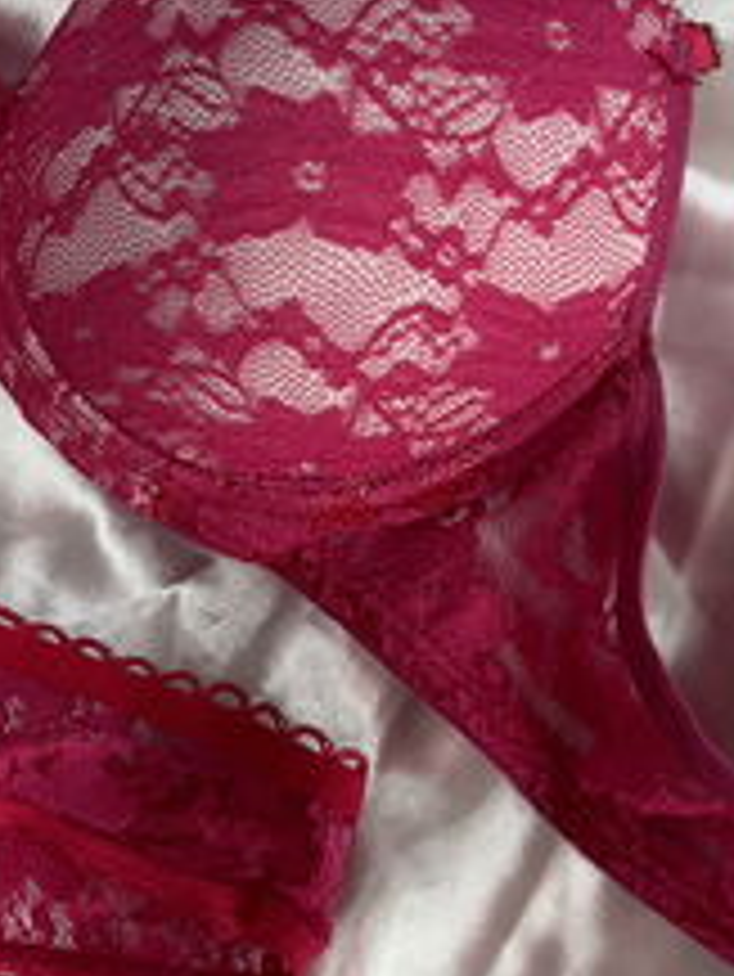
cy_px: 317
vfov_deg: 30.0
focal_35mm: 64
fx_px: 1808
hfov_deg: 22.0
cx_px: -18
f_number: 1.6
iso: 125
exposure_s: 1/100
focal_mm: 5.1
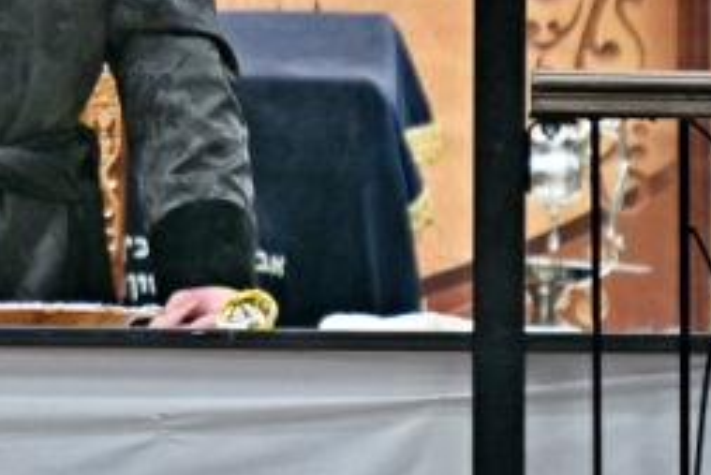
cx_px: -146
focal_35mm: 1213
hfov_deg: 1.7
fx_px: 23969
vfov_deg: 1.1
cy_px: -315
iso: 160
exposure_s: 1/320
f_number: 2.8
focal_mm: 200
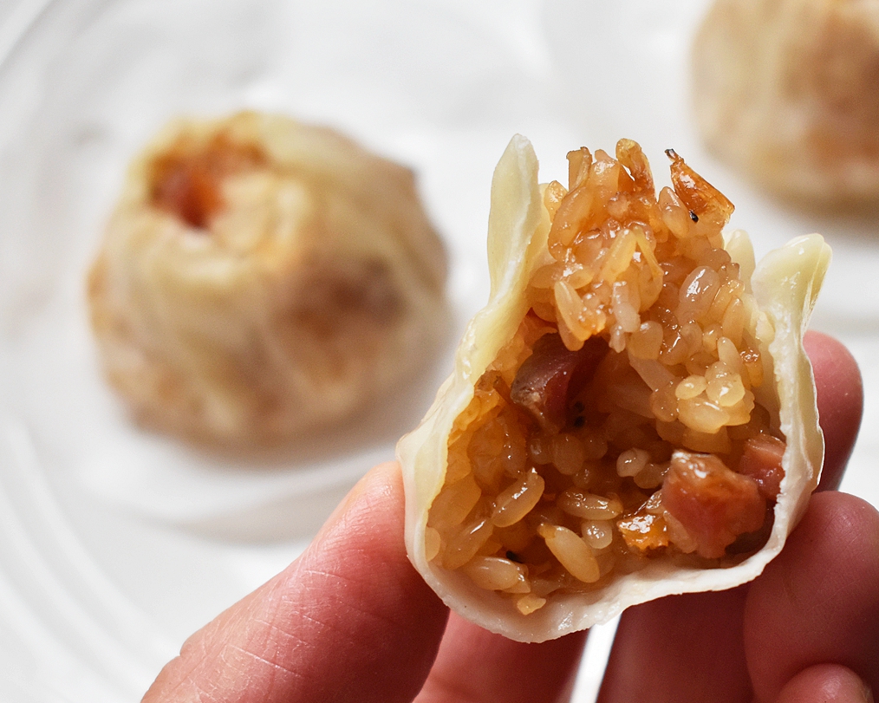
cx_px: 657
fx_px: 2731
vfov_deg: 14.7
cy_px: 383
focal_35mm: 105
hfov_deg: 18.2
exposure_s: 1/500
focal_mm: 42
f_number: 5
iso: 800
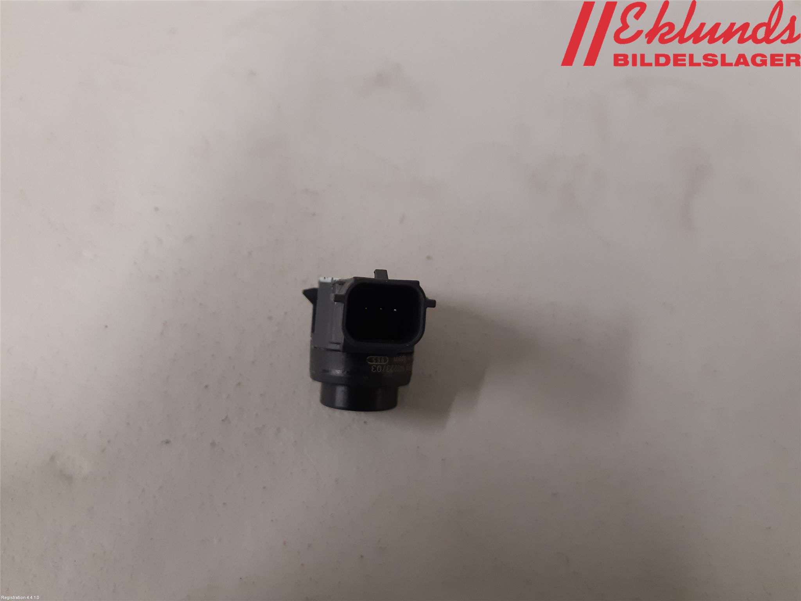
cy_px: 300
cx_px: 400
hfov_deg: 67.3
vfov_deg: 53.1
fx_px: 602
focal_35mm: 26
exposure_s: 1/50
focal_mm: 3.93
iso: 200
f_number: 1.7
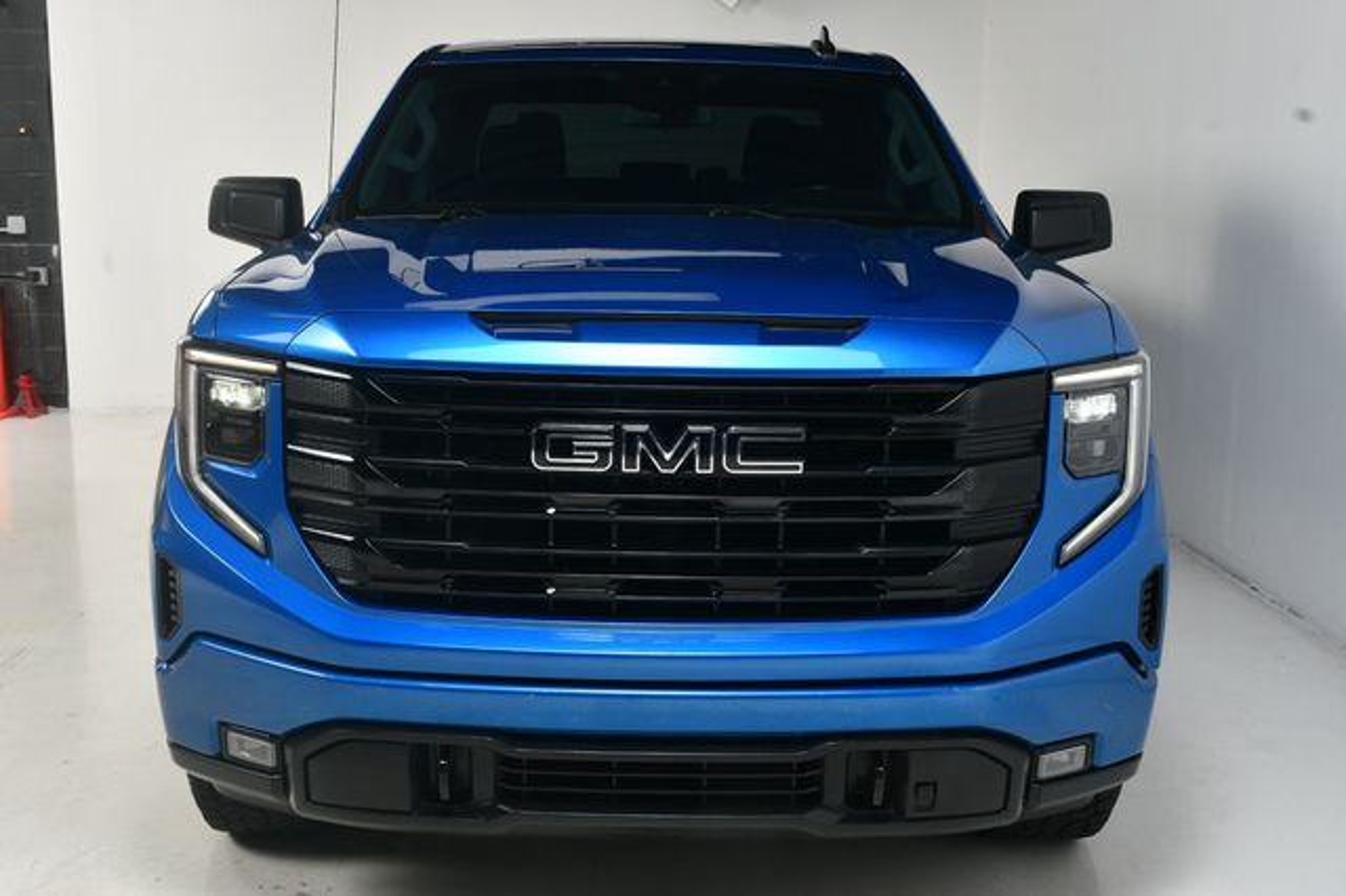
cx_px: 673
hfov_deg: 48.5
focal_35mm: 40
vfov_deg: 33.4
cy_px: 448
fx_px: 1495
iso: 100
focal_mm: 27
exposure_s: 1/160
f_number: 11
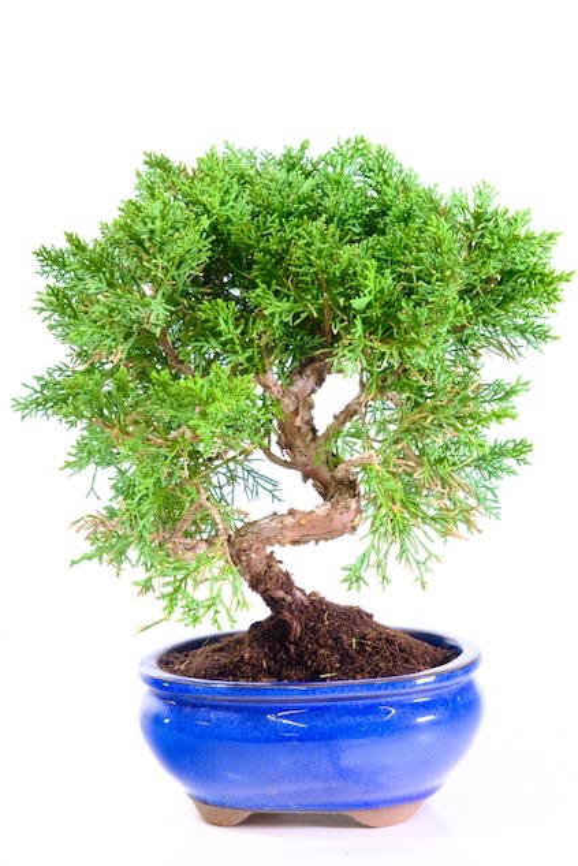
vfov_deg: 18.8
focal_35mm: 109
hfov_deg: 12.6
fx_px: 2623
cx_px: 290
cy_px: 433
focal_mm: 72.1
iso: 2500
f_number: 8
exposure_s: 1/30
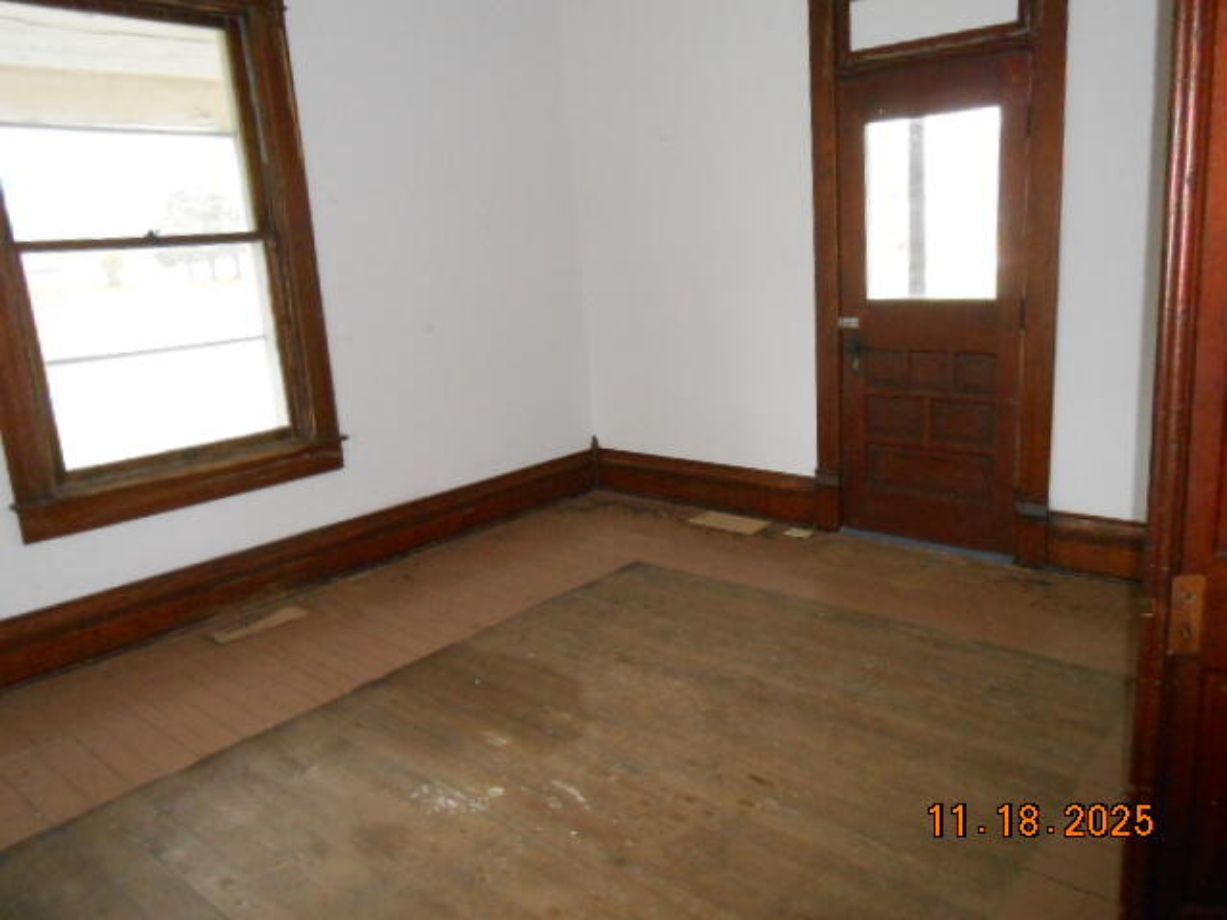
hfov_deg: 67.3
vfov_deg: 53.1
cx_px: 614
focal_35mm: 26
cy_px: 460
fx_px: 922
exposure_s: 1/25
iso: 500
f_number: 3.5
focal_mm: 4.6
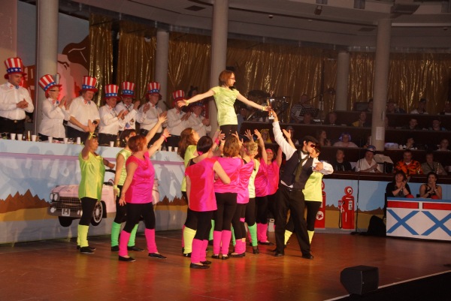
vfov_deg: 25.8
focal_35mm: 52
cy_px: 150
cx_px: 226
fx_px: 658
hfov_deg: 37.8
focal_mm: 35
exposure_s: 1/125
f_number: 4.5
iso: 800
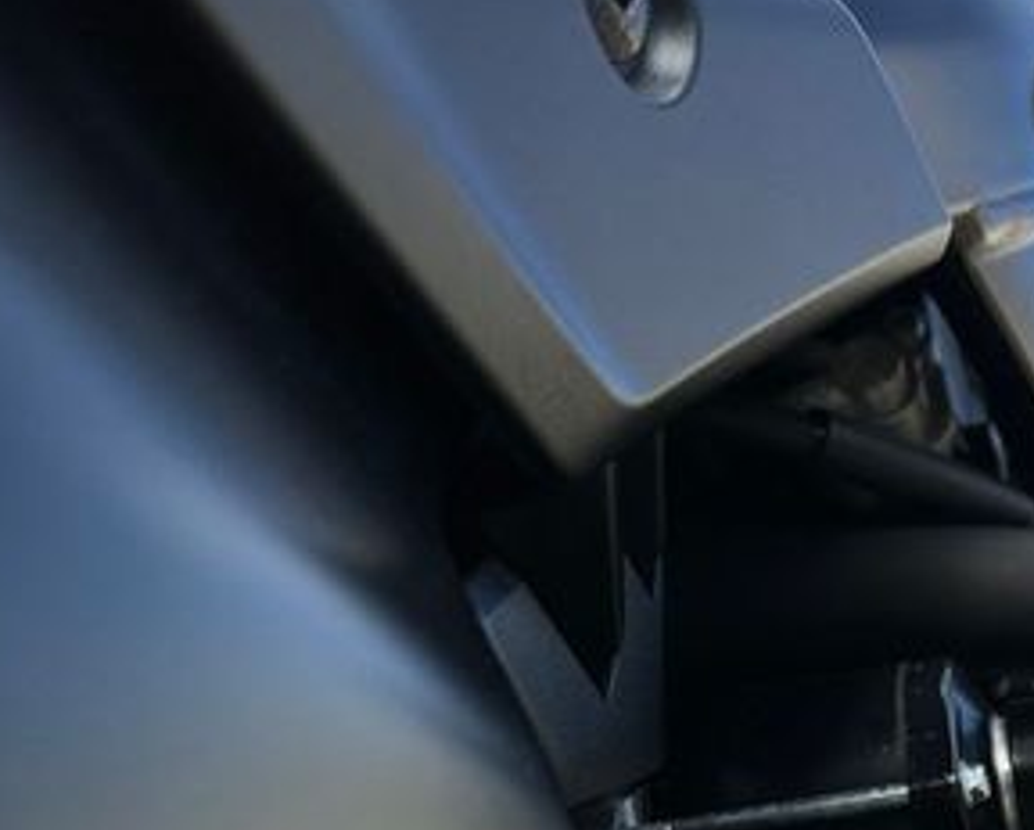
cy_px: 783
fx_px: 1593
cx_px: 1113
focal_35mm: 52
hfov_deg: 32.1
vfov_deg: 27.8
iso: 80
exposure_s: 1/3247
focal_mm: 6.86
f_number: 1.78
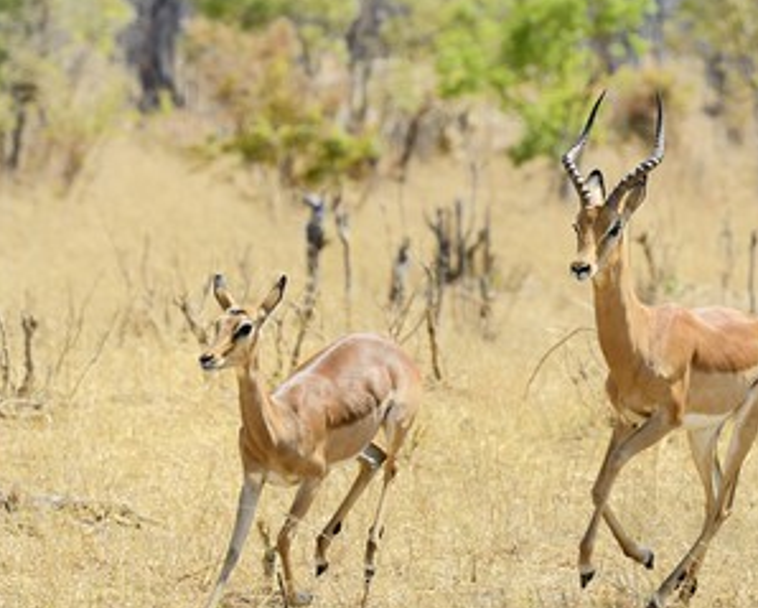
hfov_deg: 5.2
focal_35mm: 370
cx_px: 425
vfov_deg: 4.2
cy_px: 338
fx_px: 8309
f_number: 7.1
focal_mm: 280
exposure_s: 1/500
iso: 200
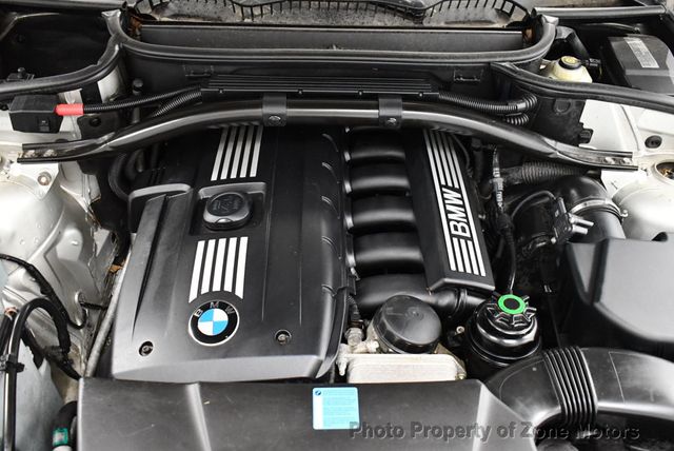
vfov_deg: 36.9
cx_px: 337
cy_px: 226
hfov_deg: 53.1
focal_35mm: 36
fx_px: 675
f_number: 3.5
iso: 3200
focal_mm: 18
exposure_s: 1/80
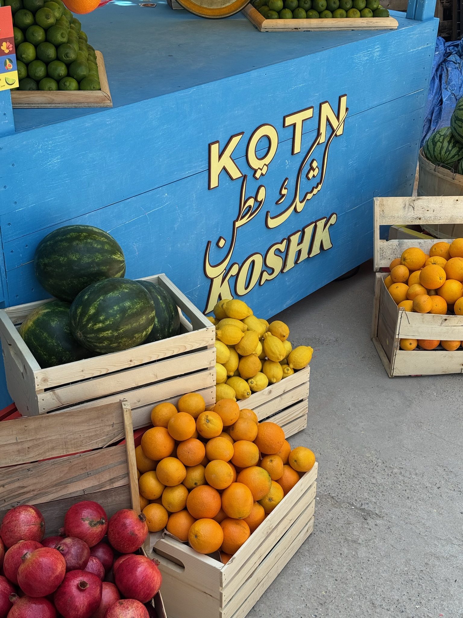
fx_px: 856
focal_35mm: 48
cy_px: 309
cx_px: 232
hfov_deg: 30.3
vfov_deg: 39.7
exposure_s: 1/1027
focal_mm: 6.76
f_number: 1.78
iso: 64
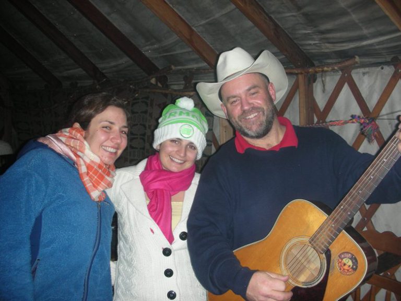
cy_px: 150
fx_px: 405
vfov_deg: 40.7
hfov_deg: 52.6
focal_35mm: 35
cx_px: 200
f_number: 3
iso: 93
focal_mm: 5.8
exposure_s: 1/60.1
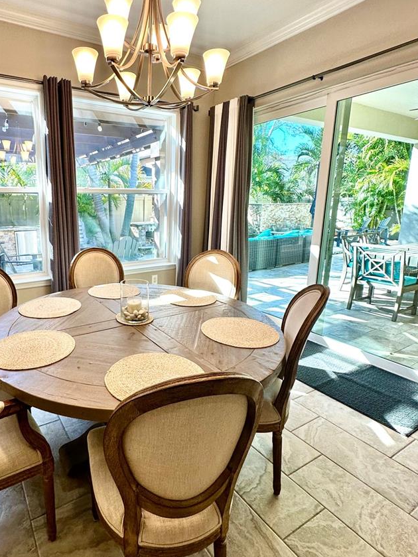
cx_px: 137
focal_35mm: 20
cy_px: 269
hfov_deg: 64.1
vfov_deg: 81.7
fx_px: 322
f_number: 2.2
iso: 80
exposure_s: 1/120
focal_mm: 2.22
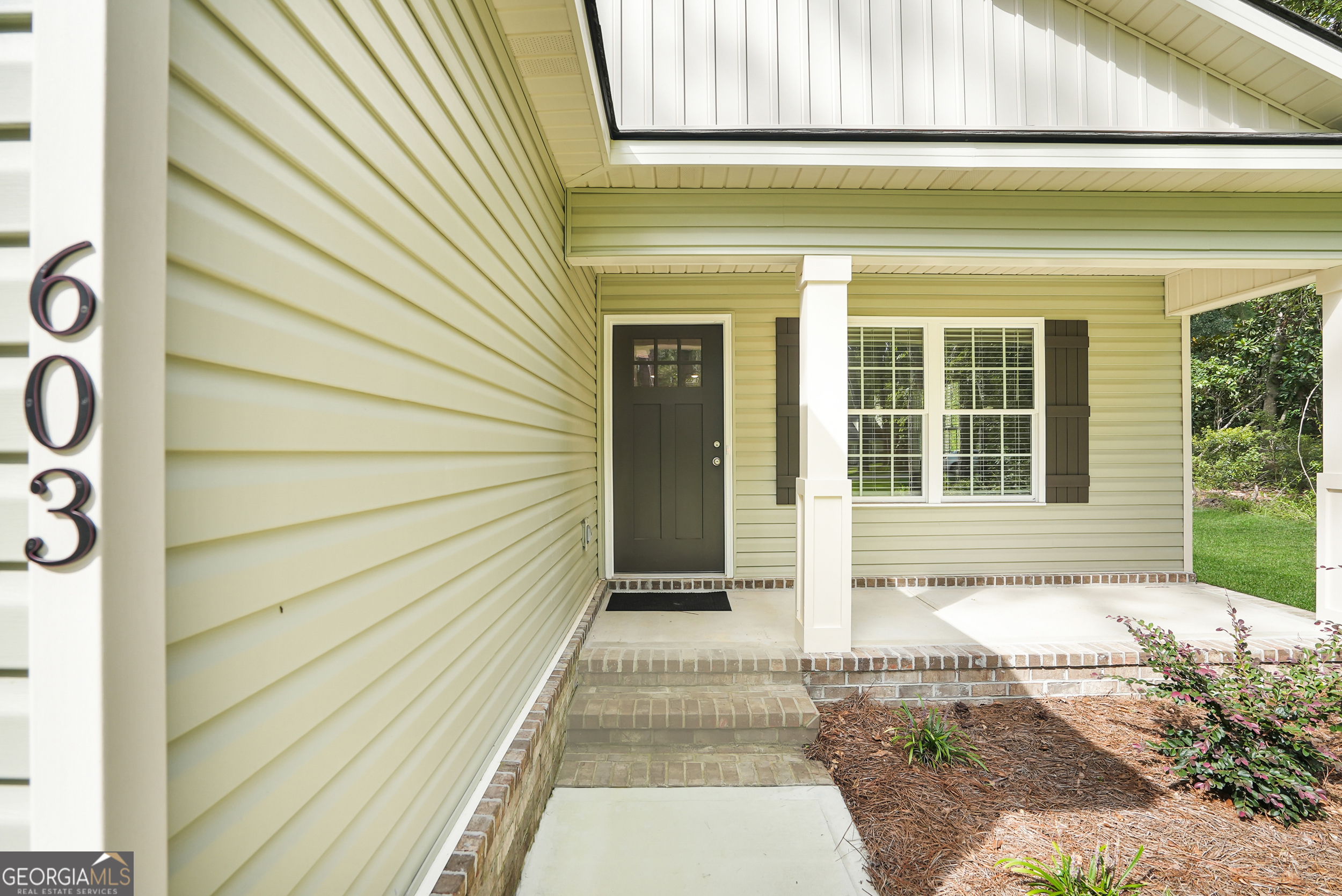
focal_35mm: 16
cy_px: 448
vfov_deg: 73.8
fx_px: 597
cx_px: 671
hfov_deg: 96.7
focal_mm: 16
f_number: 5
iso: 320
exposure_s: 1/200
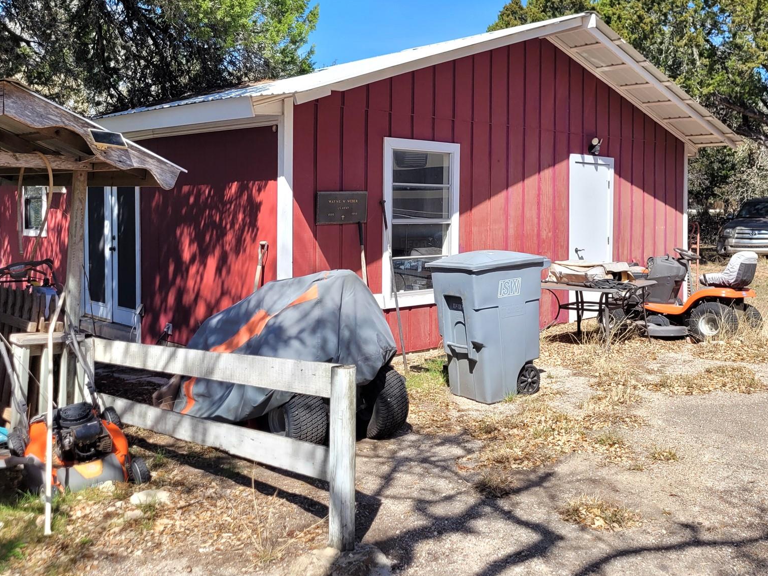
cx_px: 409
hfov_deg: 52.6
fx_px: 777
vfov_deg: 40.4
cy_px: 218
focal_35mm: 35
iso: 40
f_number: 1.8
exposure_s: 1/1667
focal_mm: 5.4
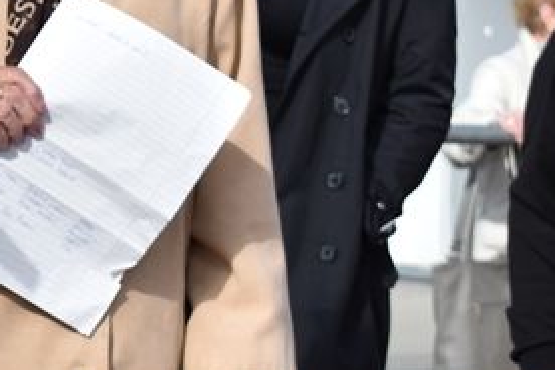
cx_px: -386
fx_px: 3867
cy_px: 21
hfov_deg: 8.0
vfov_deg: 5.5
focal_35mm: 251
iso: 100
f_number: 5
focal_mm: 45
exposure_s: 1/500
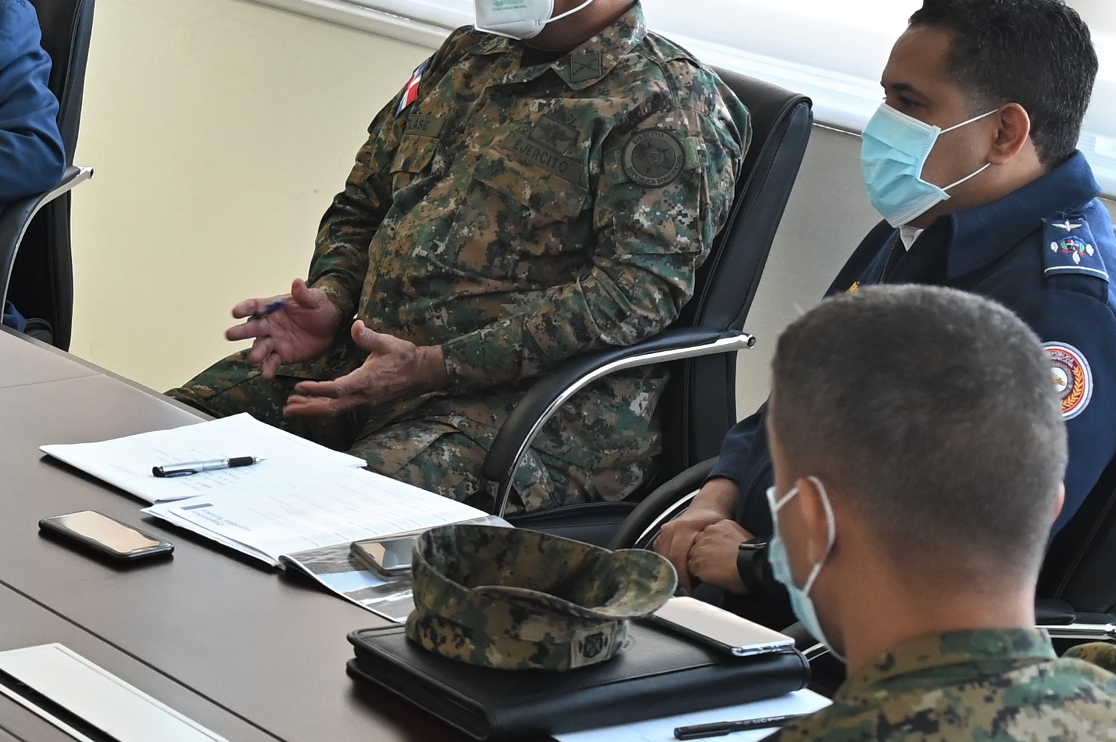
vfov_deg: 13.3
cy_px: 387
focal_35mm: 103
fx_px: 3190
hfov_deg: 19.2
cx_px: -26
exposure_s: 1/100
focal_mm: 32
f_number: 4.5
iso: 1600
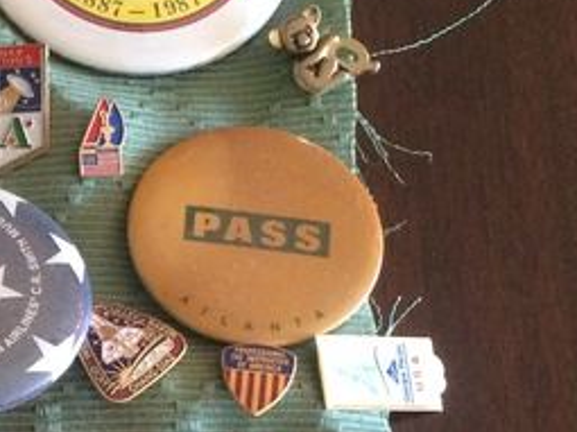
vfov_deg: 13.7
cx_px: -106
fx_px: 1766
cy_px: 476
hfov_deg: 17.7
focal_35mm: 106
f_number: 2.2
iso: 200
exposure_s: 1/30
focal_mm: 4.12
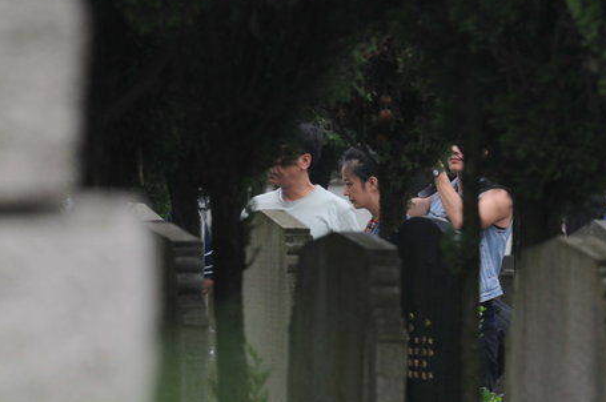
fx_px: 6656
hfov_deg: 5.2
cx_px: 266
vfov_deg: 3.5
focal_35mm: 396
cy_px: 256
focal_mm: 200
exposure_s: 1/200
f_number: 7.1
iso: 500
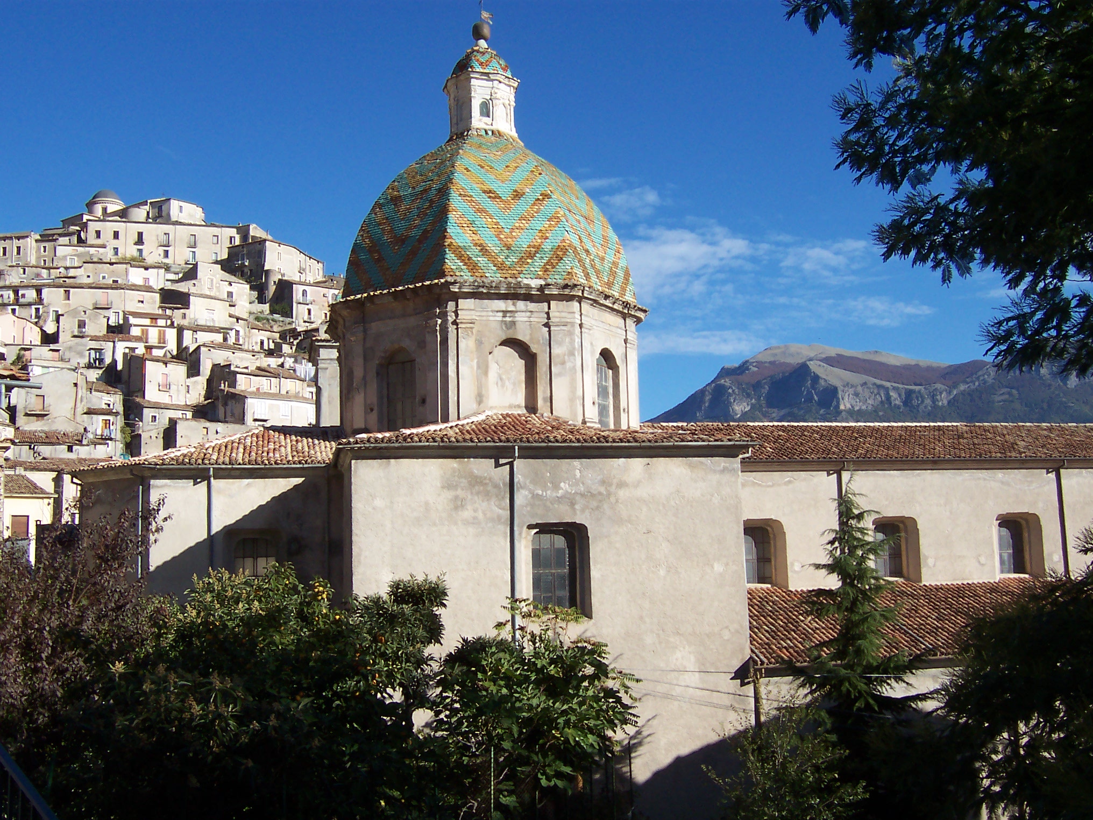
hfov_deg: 51.4
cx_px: 546
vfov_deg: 39.7
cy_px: 410
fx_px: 1137
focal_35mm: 36
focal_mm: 5.6
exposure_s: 1/500
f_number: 5.6
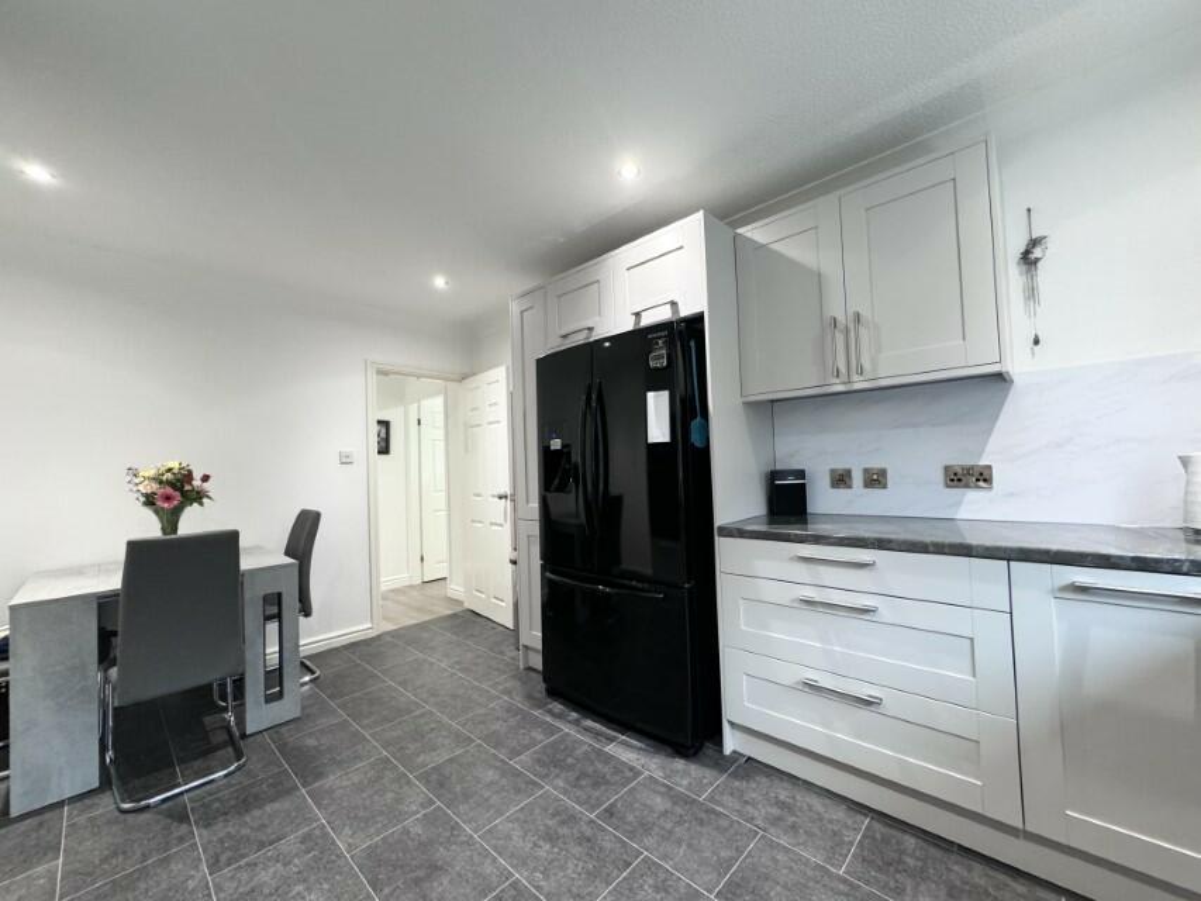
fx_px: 486
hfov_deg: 102.1
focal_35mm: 14
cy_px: 450
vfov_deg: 85.7
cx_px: 600
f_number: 2.2
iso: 500
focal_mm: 2.22
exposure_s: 1/50
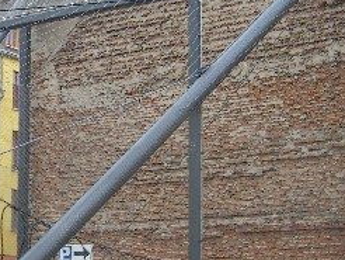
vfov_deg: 16.4
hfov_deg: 21.4
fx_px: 898
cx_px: 58
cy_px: 164
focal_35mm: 90
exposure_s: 1/50
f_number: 2.8
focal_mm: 7.9
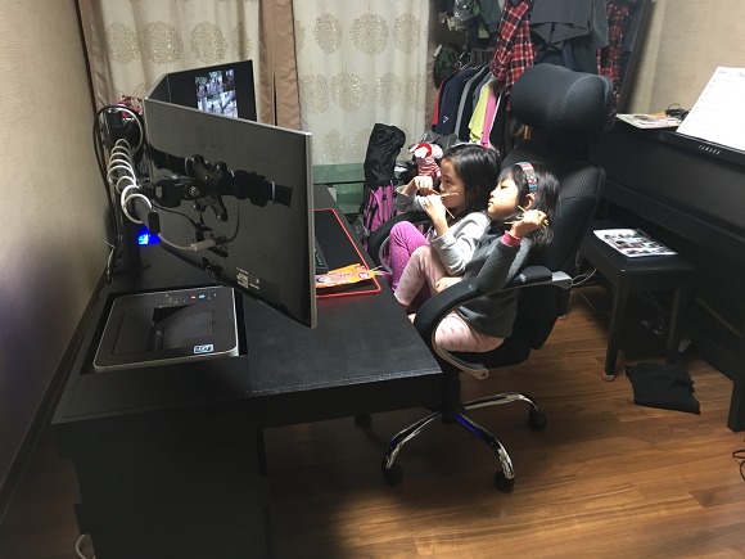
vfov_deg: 48.2
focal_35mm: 29
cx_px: 372
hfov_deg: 61.7
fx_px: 624
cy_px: 280
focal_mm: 4.15
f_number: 2.2
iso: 100
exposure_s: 1/8
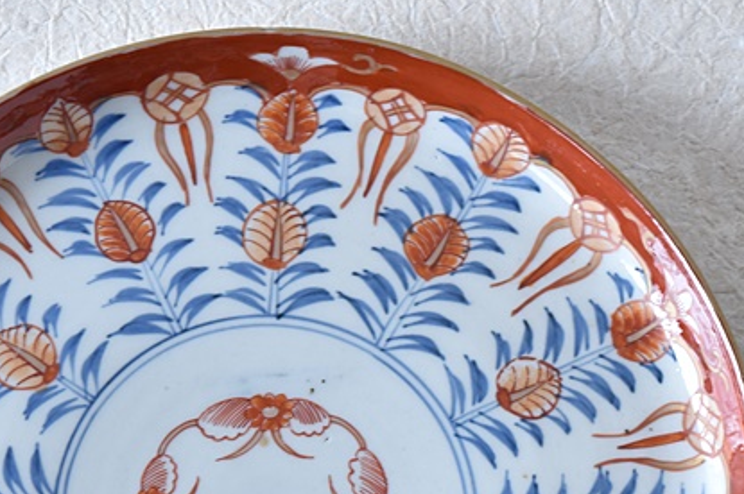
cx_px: 332
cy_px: 515
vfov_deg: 7.6
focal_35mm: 179
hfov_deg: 11.5
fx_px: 3698
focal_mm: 55
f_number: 5.6
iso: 400
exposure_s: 1/10
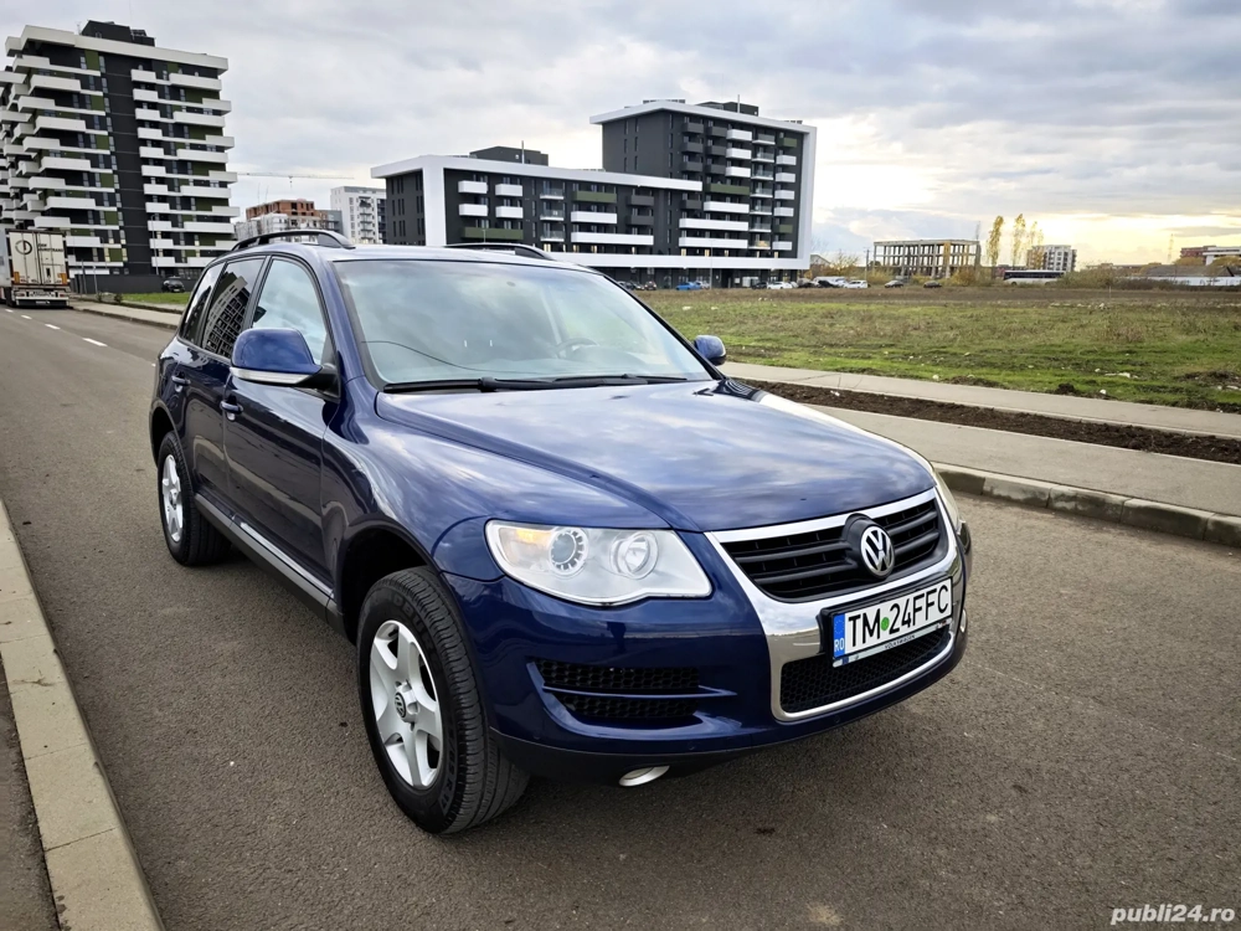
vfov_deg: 58.9
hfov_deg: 73.9
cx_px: 620
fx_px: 825
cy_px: 466
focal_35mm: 23
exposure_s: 1/360
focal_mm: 6.55
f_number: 1.62
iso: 50
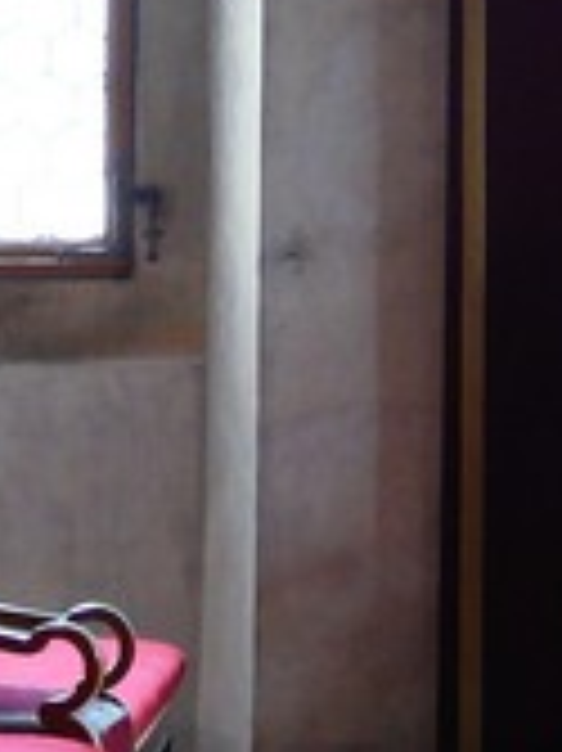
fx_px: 5549
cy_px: -612
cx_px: 602
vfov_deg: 7.5
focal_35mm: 256
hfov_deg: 5.8
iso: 200
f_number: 3.2
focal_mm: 12
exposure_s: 1/13
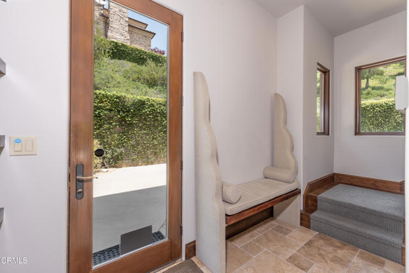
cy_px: 136
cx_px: 204
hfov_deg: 100.4
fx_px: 170
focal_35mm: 15
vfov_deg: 77.4
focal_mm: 15
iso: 200
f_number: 8
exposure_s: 1/30
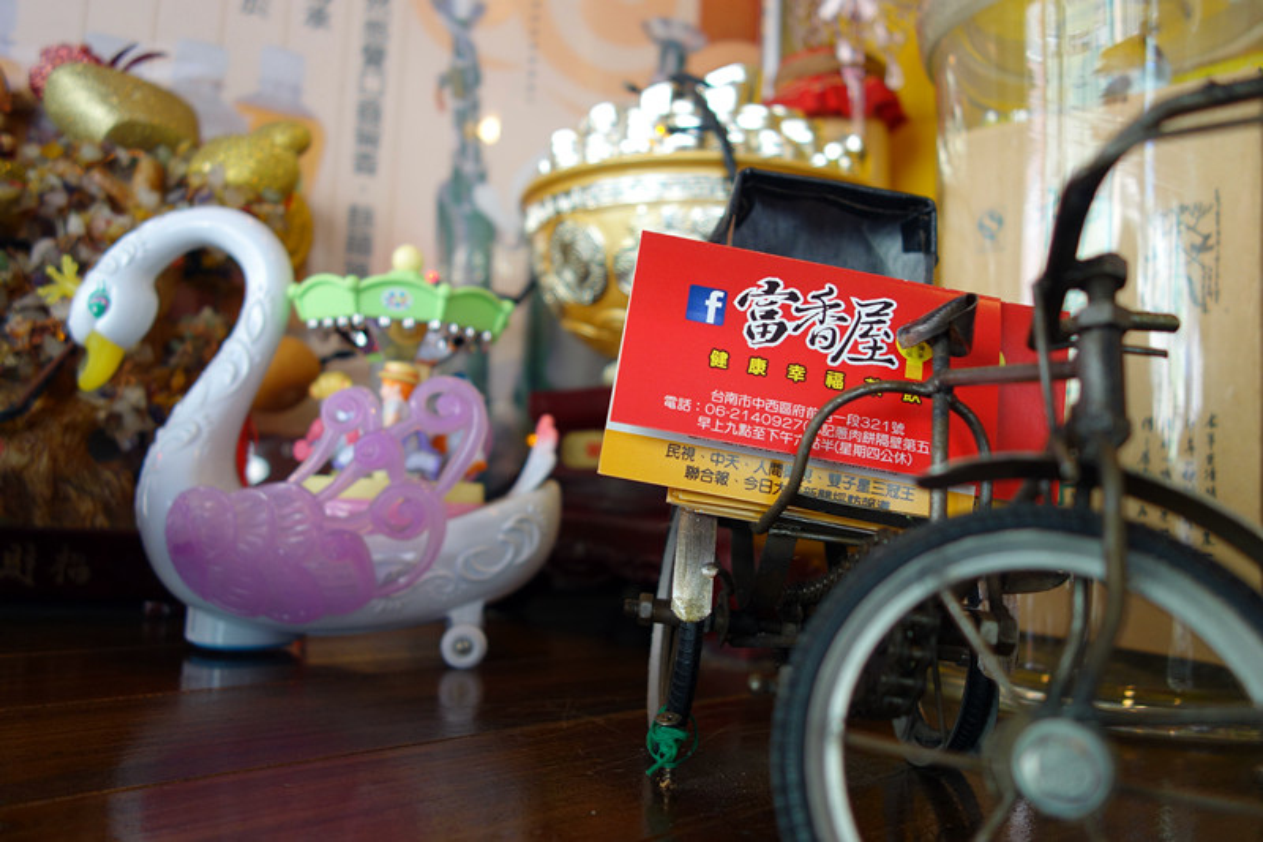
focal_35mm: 28
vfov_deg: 46.4
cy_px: 421
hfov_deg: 65.5
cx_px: 632
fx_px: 982
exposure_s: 1/100
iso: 125
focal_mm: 10.4
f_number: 2
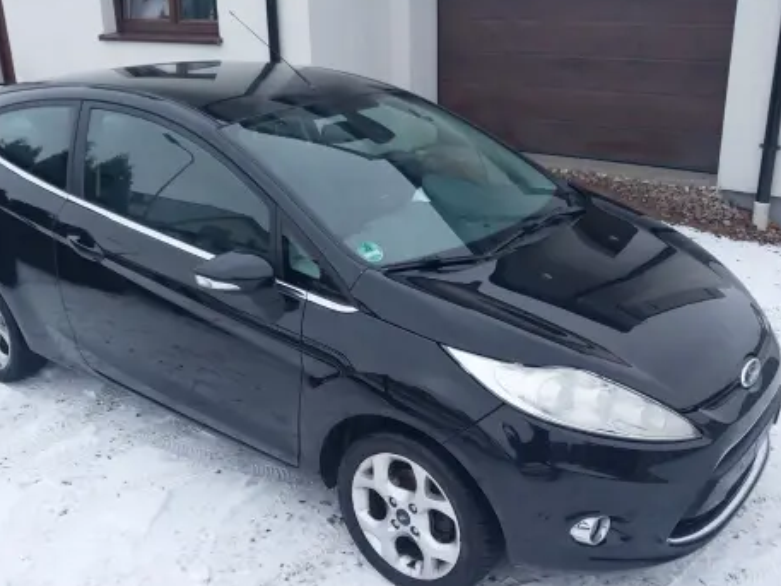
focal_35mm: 42
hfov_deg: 44.8
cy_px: 309
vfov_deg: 34.4
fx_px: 948
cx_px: 374
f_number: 1.8
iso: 64
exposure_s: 1/50
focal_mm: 4.6
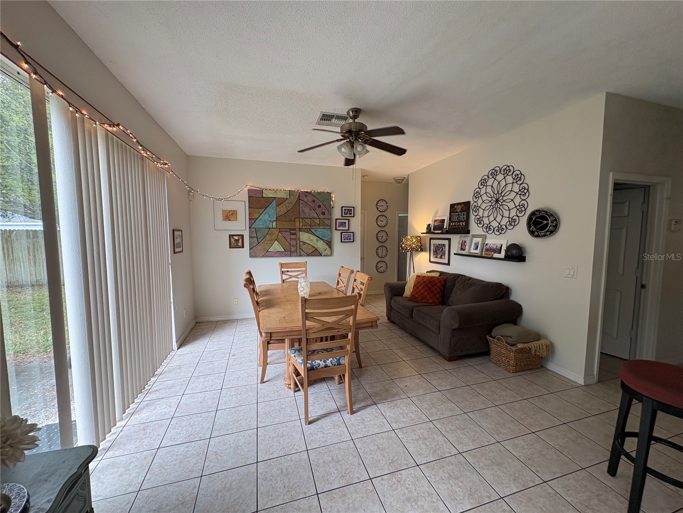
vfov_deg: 85.7
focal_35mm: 14
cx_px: 342
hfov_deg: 102.1
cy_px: 256
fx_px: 276
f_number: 2.2
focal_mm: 2.22
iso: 200
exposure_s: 1/60
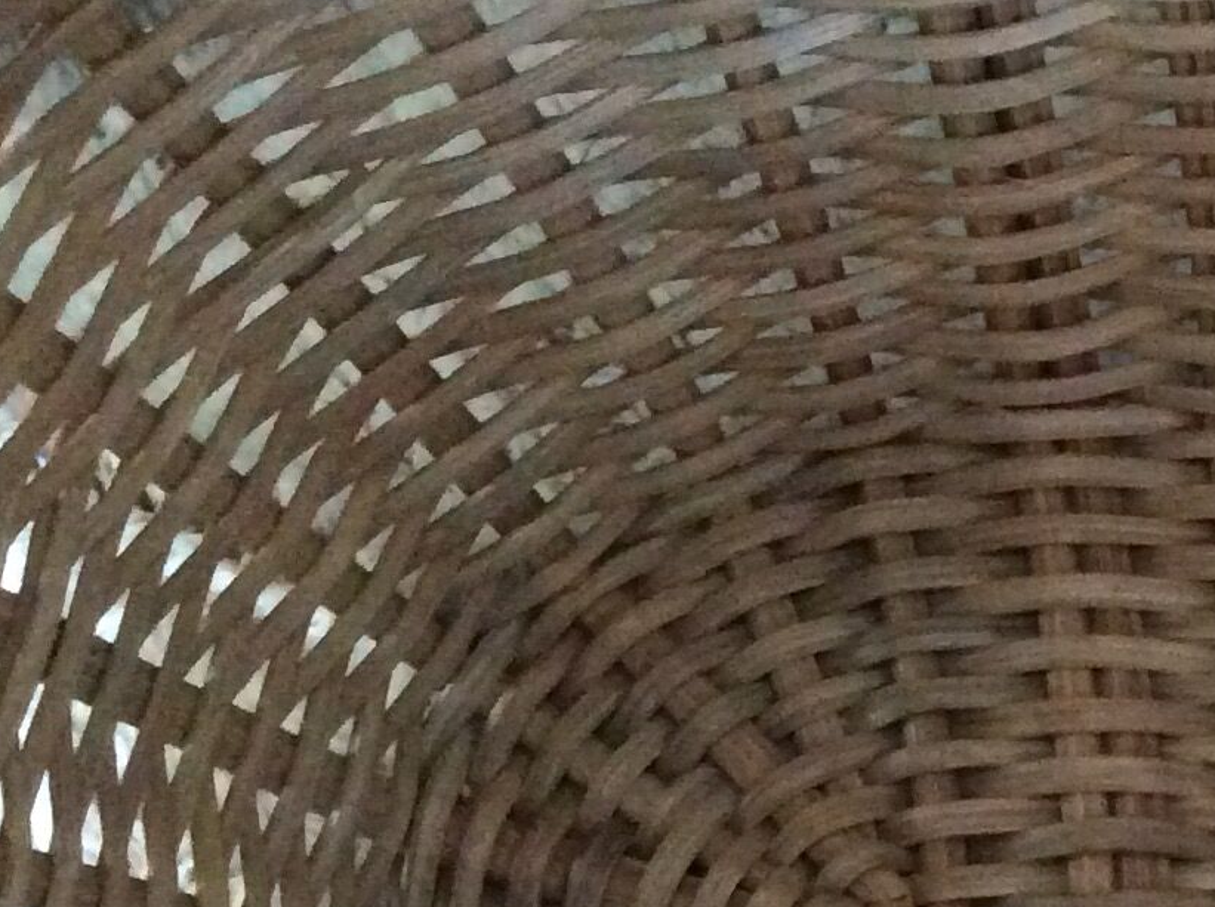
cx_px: 1582
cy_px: 1215
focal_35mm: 101
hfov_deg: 18.2
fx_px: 3539
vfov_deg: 14.0
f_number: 2.4
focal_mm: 3.3
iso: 500
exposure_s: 1/15
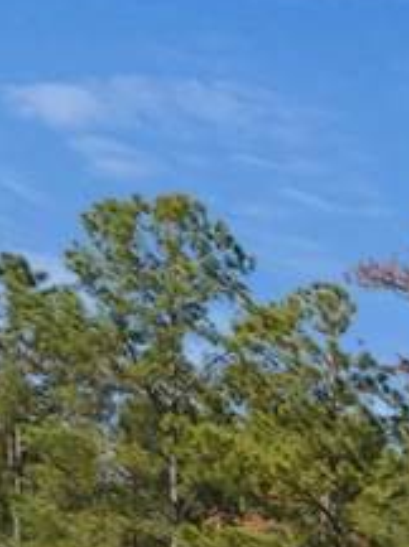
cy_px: 725
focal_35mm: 91
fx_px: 1438
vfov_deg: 19.7
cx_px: 1570
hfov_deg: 8.6
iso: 320
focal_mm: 16
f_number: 9
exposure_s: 1/1000
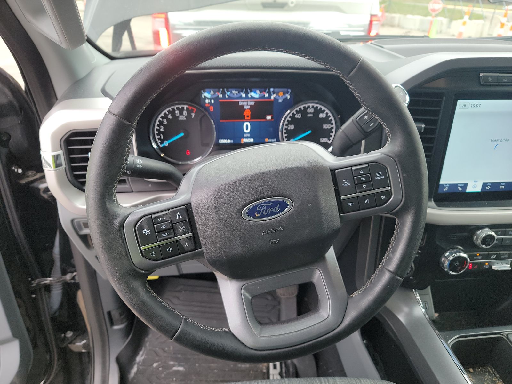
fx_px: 355
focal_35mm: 24
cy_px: 192
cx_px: 256
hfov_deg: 71.6
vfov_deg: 56.8
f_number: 1.8
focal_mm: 6.7
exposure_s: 1/59
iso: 103
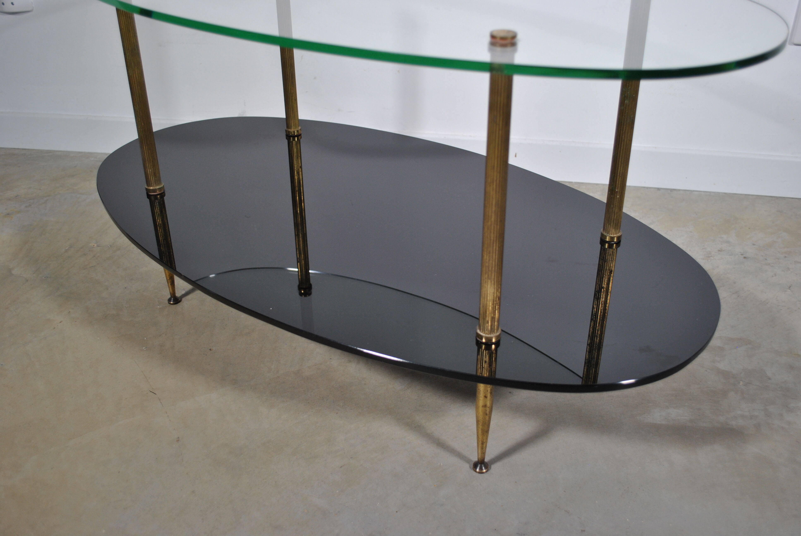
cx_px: 400
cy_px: 268
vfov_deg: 37.0
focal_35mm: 36
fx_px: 802
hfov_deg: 53.1
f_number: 4
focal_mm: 24
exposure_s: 1/30
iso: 220
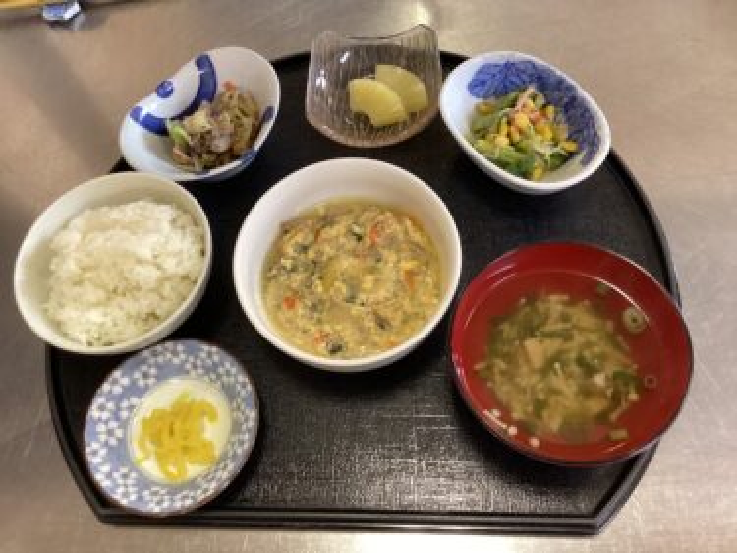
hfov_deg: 58.4
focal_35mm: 31
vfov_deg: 45.4
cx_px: 368
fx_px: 660
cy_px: 276
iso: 250
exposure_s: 1/40
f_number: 2.4
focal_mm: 3.3
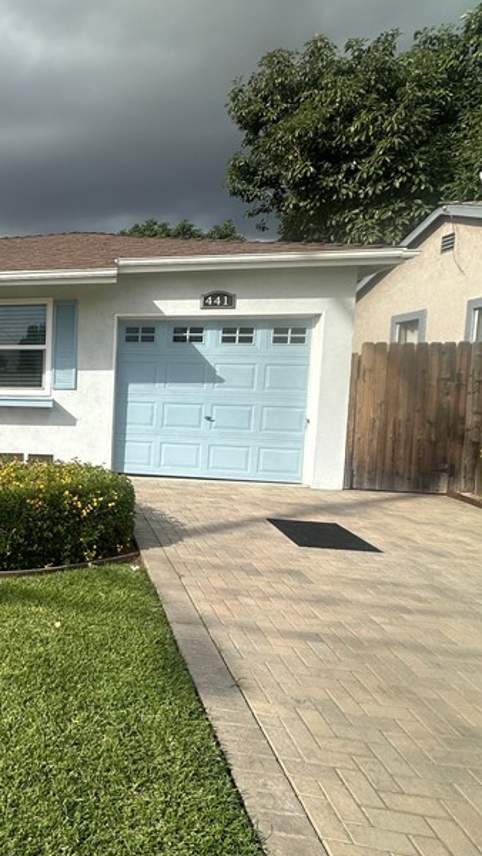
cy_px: 436
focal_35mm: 26
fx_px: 591
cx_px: -87
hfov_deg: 35.5
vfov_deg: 71.9
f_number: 2.2
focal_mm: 2.22
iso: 50
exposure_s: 1/2618
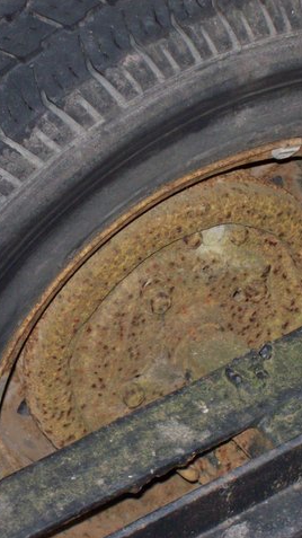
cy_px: 268
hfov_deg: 7.7
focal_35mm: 158
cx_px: 128
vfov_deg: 13.6
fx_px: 2251
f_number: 4.8
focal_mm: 18
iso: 200
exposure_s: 1/128
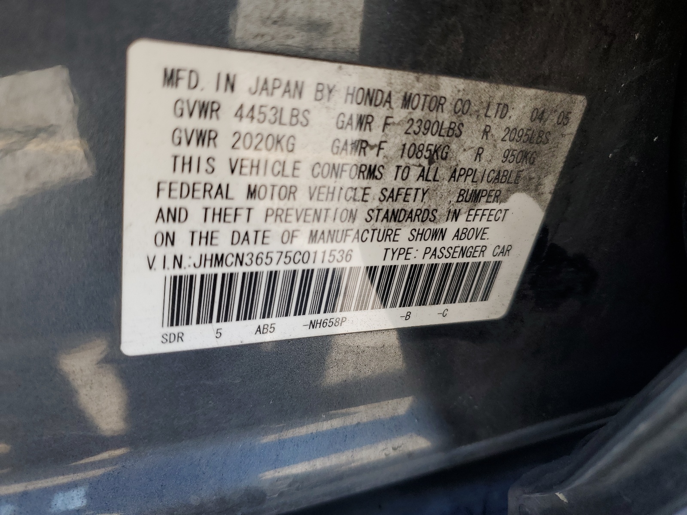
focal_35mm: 26
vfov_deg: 53.1
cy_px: 258
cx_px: 344
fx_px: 516
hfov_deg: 67.3
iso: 50
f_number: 1.5
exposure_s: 1/200
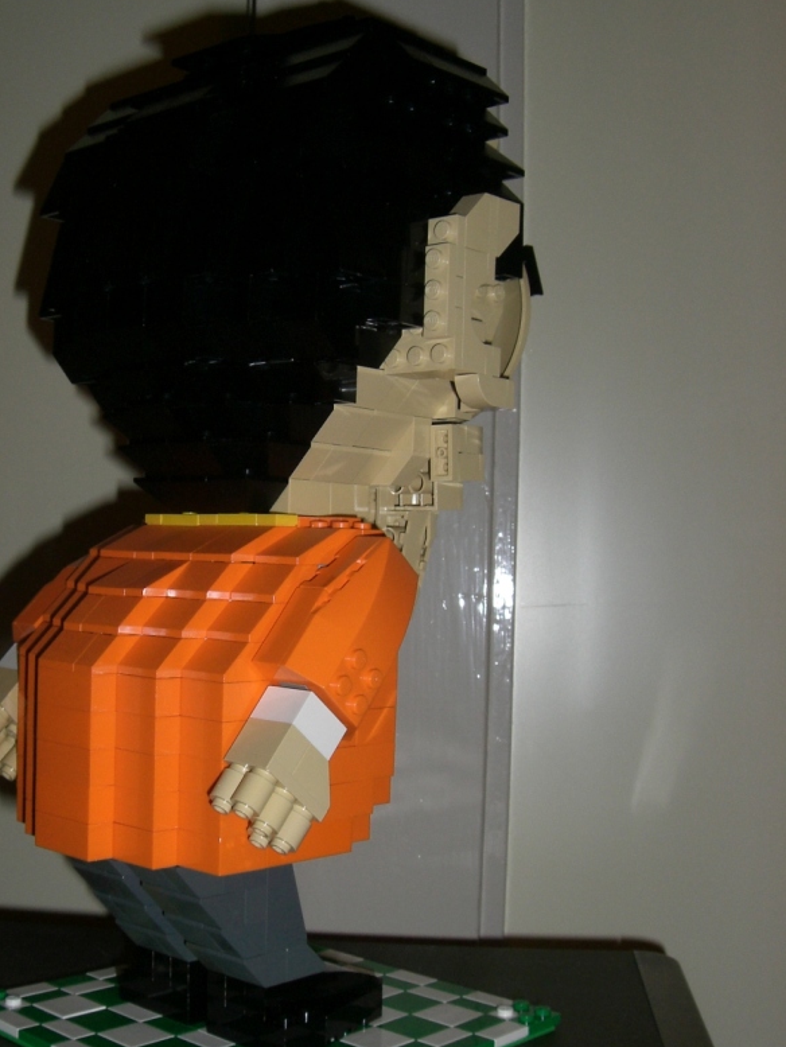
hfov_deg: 29.0
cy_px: 567
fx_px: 1513
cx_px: 272
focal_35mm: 50
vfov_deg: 38.2
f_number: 4.3
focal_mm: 6.2
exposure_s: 1/60
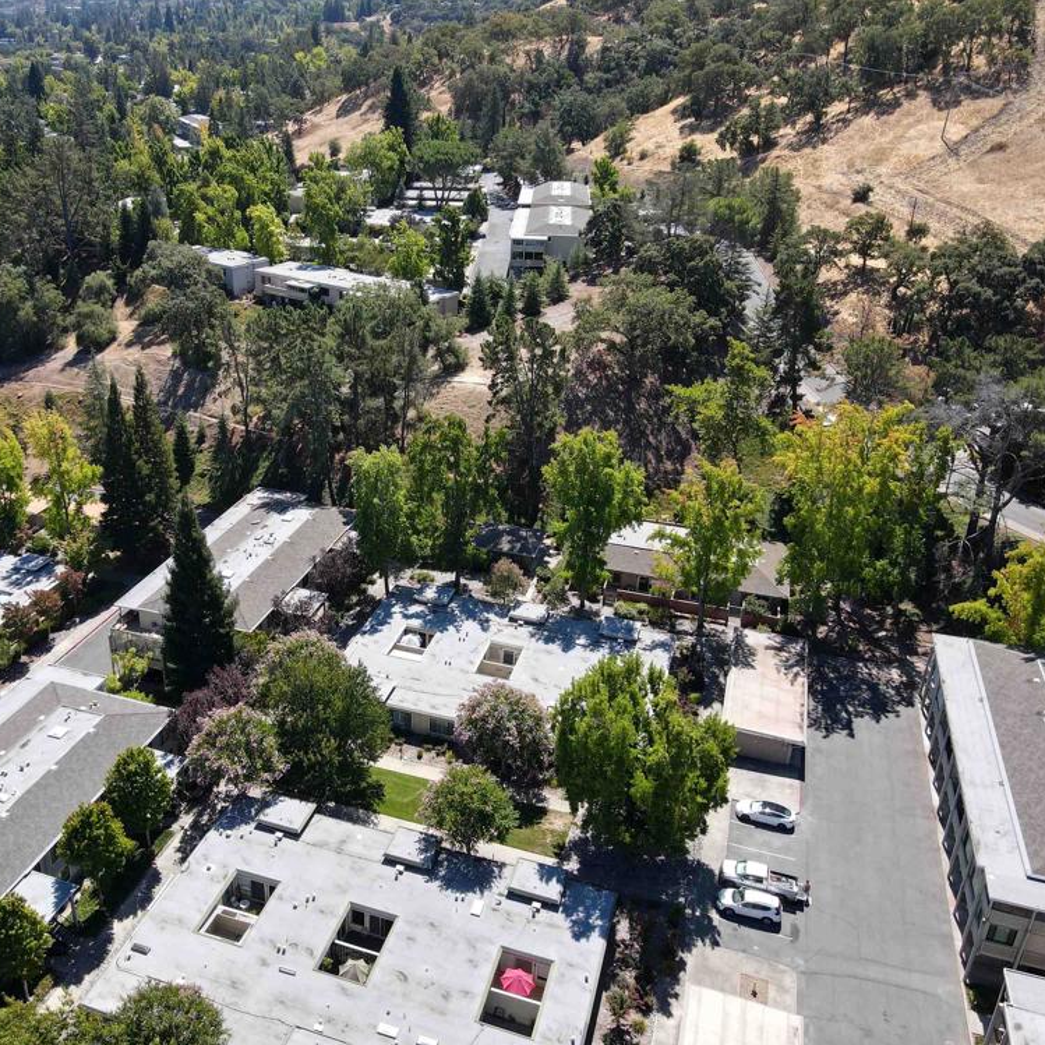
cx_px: 379
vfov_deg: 55.6
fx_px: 990
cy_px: 511
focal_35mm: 29
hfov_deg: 54.9
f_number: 2.8
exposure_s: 1/400
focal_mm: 4.5
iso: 110
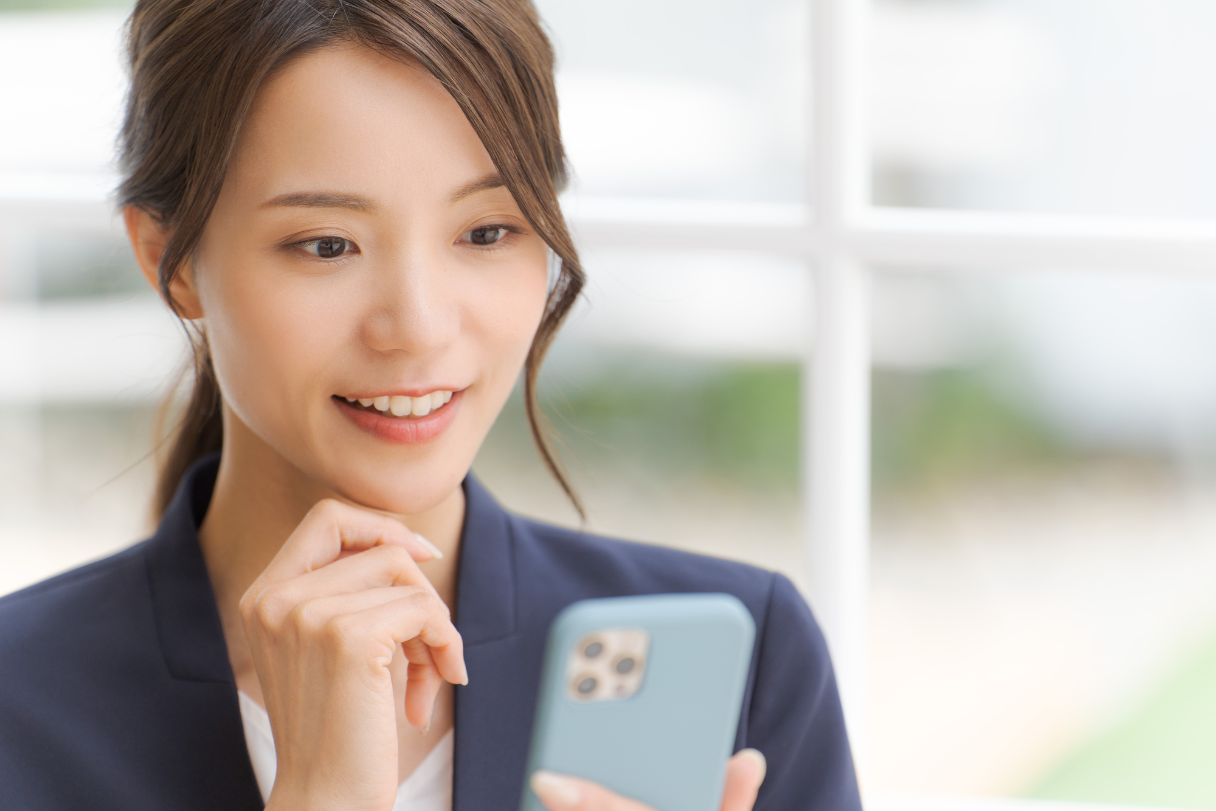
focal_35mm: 180
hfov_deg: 11.4
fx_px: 6079
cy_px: 406
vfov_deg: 7.6
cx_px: 608
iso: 250
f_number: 3.2
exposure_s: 1/500
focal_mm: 180
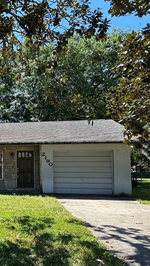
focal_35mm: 40
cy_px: 151
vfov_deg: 50.3
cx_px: -33
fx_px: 282
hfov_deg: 26.3
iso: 80
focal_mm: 6.86
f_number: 1.78
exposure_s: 1/1119
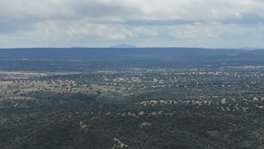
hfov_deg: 12.4
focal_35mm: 164
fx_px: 1148
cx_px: -152
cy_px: 303
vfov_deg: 7.1
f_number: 2.2
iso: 25
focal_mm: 4.15
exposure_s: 1/2137
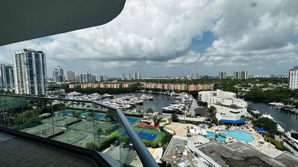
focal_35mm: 16
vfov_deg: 67.1
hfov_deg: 99.3
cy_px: 85
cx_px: 155
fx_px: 126
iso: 50
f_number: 2.2
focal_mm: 2.22
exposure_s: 1/3509
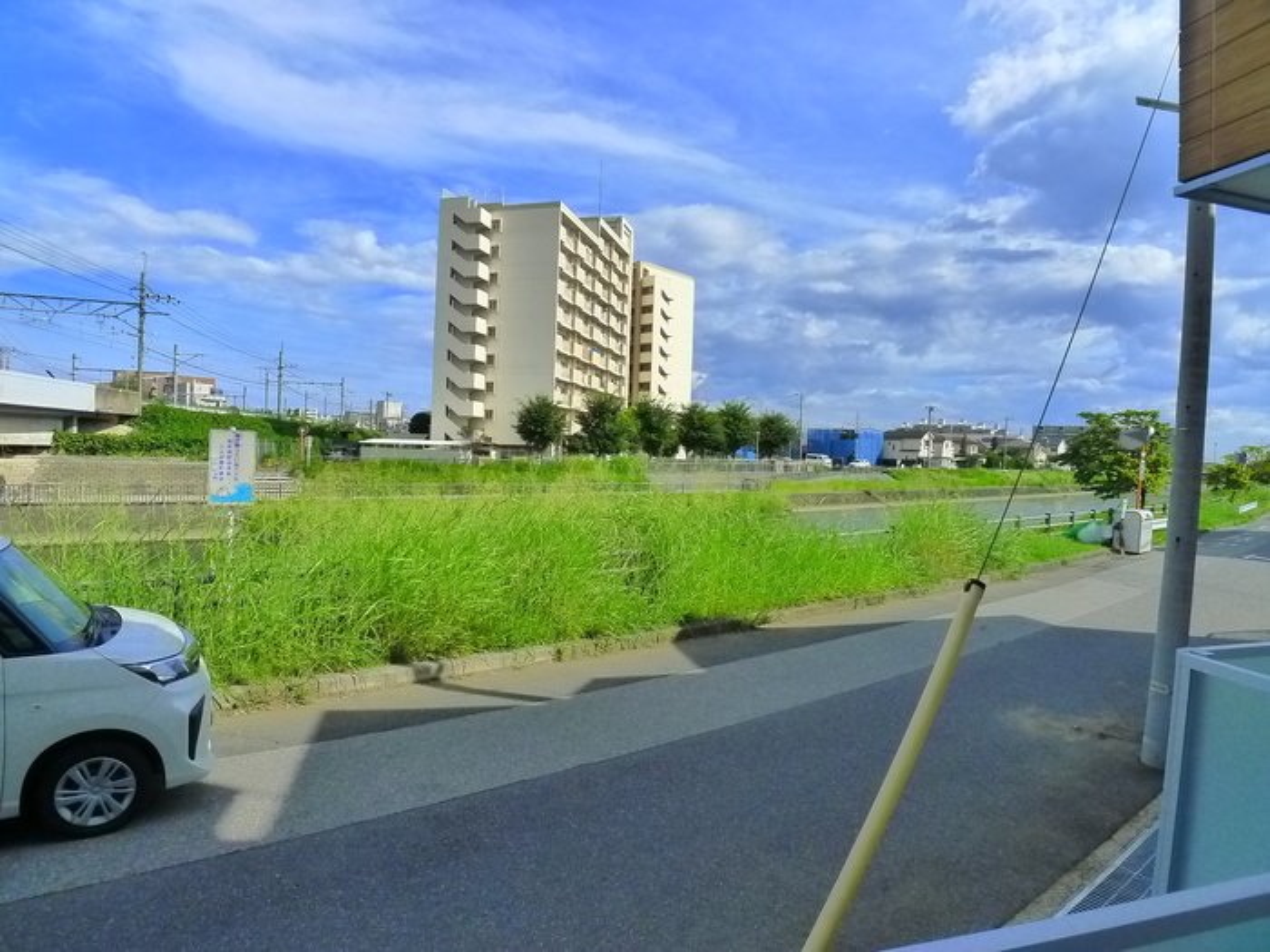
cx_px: 635
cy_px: 476
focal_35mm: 24
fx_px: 881
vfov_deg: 56.8
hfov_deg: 71.6
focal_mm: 5.1
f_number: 4.5
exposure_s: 1/1000
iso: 400
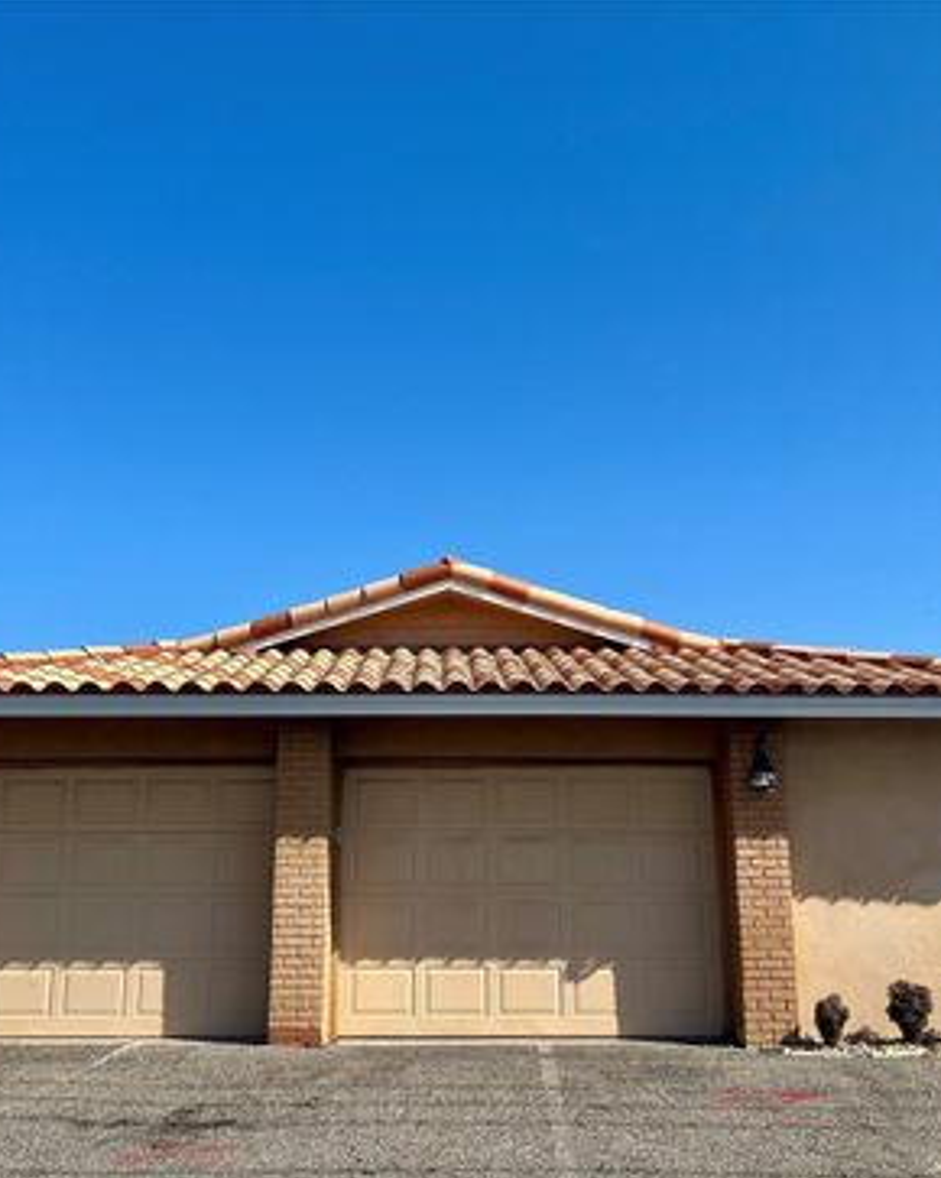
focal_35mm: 35
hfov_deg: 42.2
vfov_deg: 51.5
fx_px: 1219
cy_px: 605
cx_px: 451
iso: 50
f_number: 1.5
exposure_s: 1/4630
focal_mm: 5.7
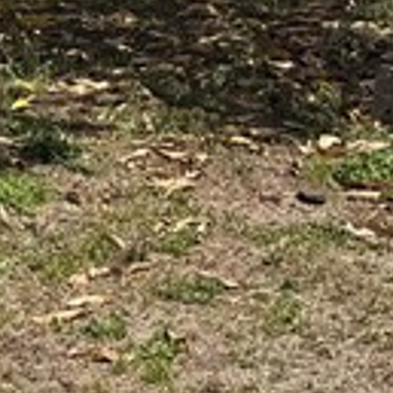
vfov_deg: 9.8
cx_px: -423
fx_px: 2171
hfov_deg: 9.6
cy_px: -332
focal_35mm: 169
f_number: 1.78
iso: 80
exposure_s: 1/5319
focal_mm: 6.76
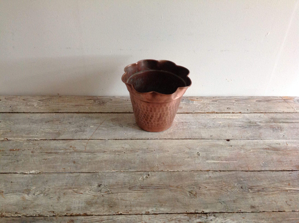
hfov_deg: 52.7
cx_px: 150
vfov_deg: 40.6
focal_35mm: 35
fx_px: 302
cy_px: 112
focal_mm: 4.28
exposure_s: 1/15
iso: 200
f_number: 2.4
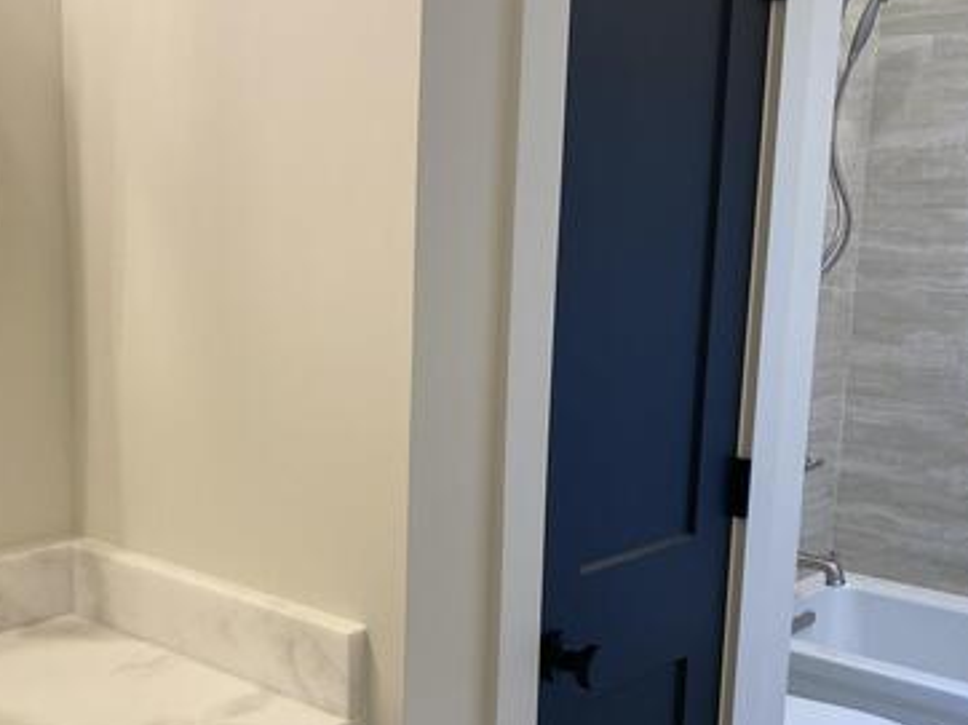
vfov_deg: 31.4
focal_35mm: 46
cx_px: 324
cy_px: 441
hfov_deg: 40.8
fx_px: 1285
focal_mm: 4.25
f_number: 1.8
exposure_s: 1/60
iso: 64
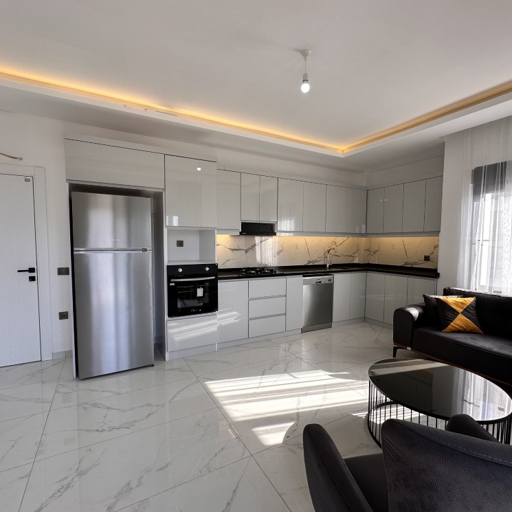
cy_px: 260
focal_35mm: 17
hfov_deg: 84.0
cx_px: 258
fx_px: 284
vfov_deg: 84.0
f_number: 2.2
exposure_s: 1/156
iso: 40
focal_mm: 2.22
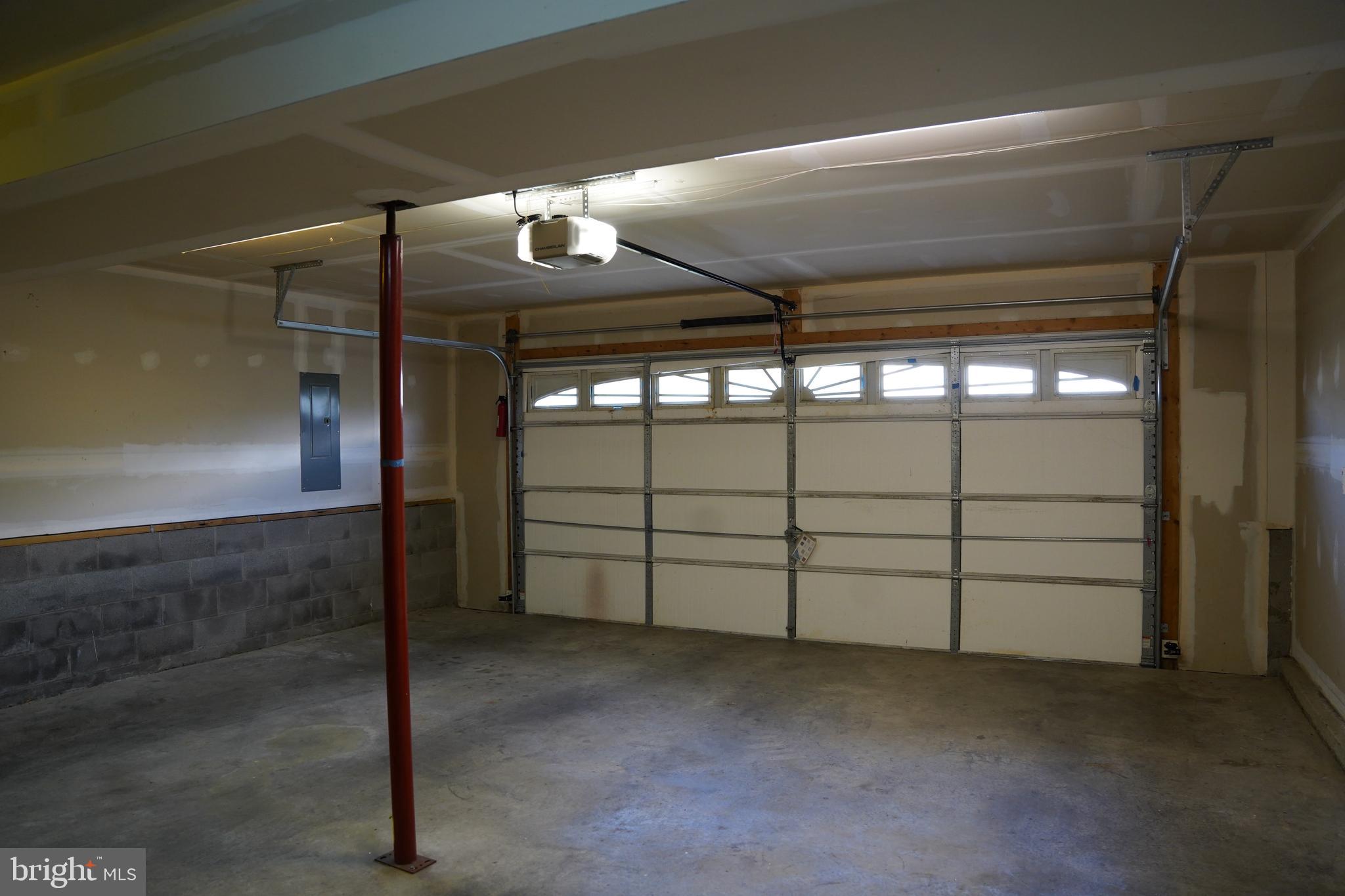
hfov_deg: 73.7
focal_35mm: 24
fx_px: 897
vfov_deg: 53.1
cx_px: 672
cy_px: 448
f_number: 3.5
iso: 1600
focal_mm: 24
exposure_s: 1/160
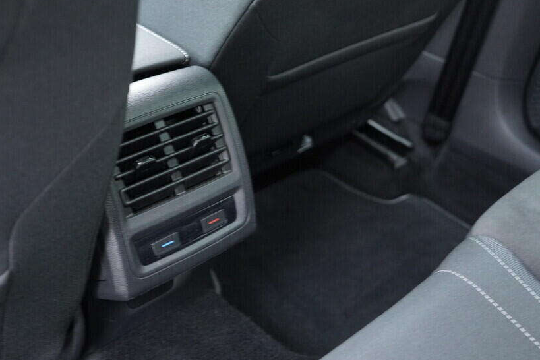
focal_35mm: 45
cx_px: 207
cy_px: 163
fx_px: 675
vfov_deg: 29.8
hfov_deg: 43.3
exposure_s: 1/40
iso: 1600
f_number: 2.8
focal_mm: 24
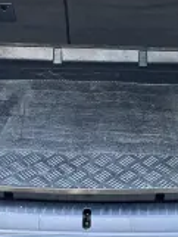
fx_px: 397
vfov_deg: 32.9
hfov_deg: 25.2
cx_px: 112
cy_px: 78
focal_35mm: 58
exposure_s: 1/52
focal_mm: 5.96
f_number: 1.6
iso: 500
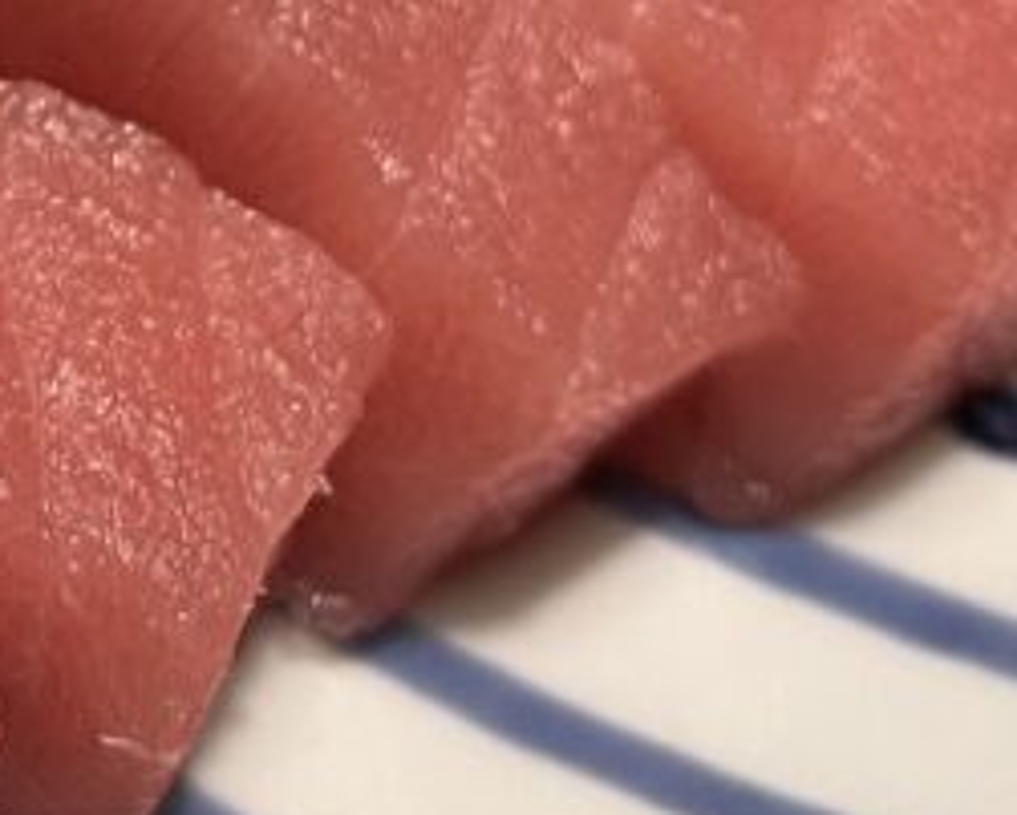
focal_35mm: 81
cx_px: -182
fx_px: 2439
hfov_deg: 21.9
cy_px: -154
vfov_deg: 18.0
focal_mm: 5.1
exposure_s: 1/60
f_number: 1.6
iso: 100
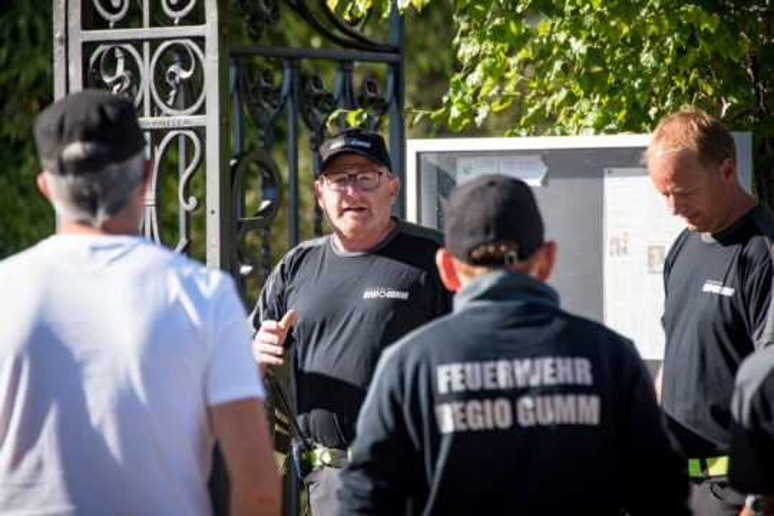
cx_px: 387
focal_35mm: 300
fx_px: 6449
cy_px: 258
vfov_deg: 4.6
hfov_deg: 6.9
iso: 800
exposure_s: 1/800
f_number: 7.1
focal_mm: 300
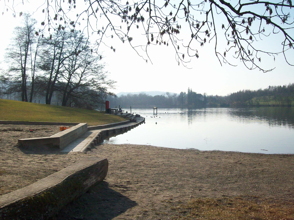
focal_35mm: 36
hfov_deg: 51.4
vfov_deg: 39.7
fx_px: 306
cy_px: 110
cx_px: 147
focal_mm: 6
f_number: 4.8
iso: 200
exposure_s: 1/1401
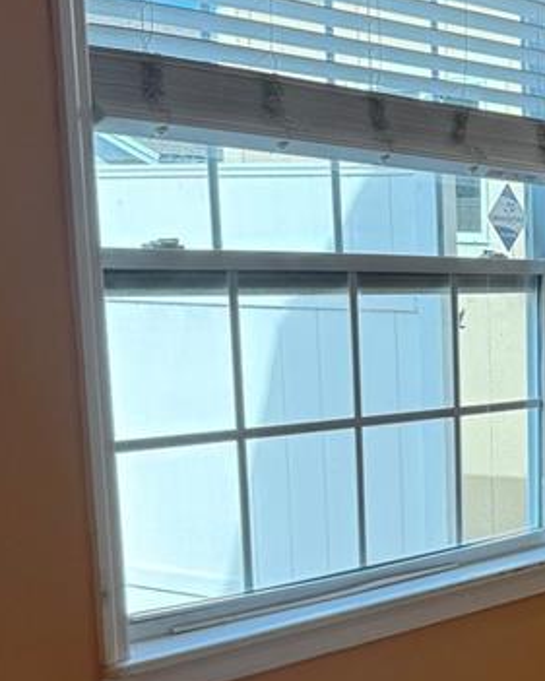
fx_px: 1612
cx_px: 677
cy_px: 613
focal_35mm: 80
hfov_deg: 18.1
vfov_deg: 23.2
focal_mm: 6.76
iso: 100
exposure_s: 1/559
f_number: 1.78
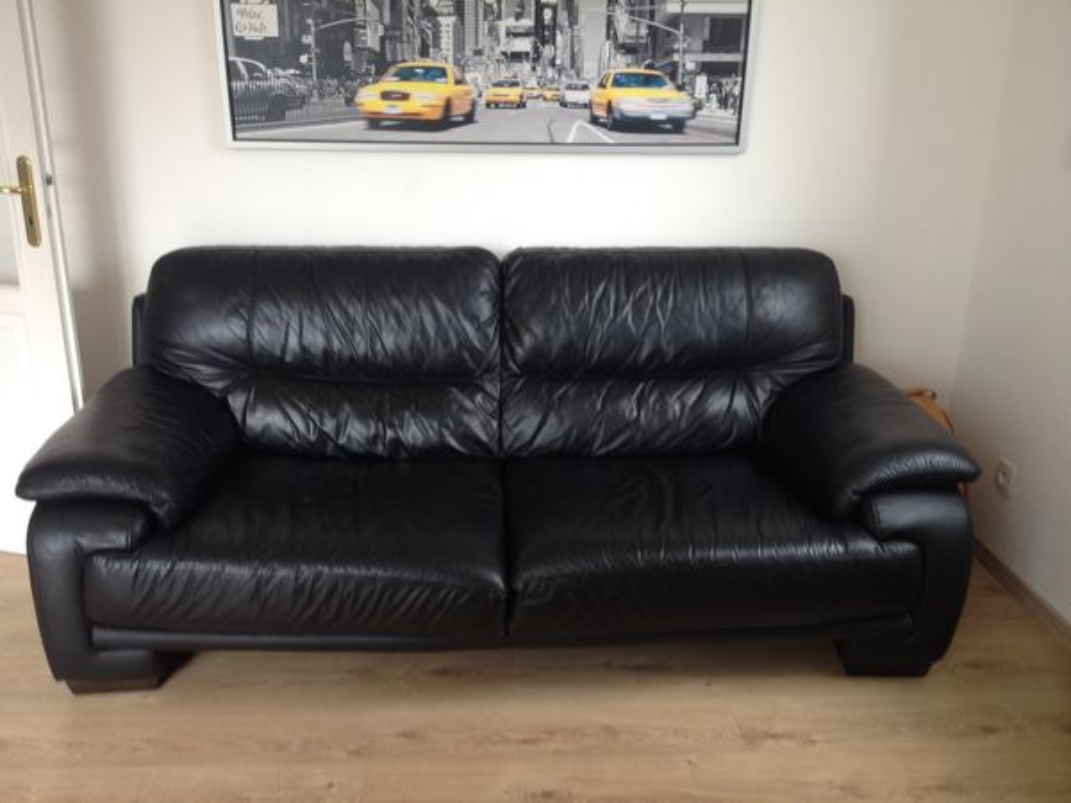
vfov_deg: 40.7
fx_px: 1083
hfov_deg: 52.6
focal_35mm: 35
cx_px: 536
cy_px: 402
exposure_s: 1/60
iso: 50
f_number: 2.4
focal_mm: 4.28
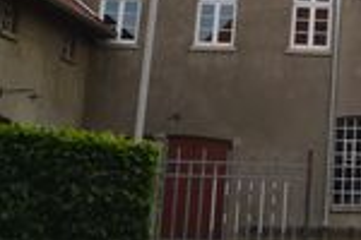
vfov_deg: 15.9
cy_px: -79
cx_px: 537
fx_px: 812
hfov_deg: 21.3
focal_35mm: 81
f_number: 9
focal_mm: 18
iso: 100
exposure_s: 1/200
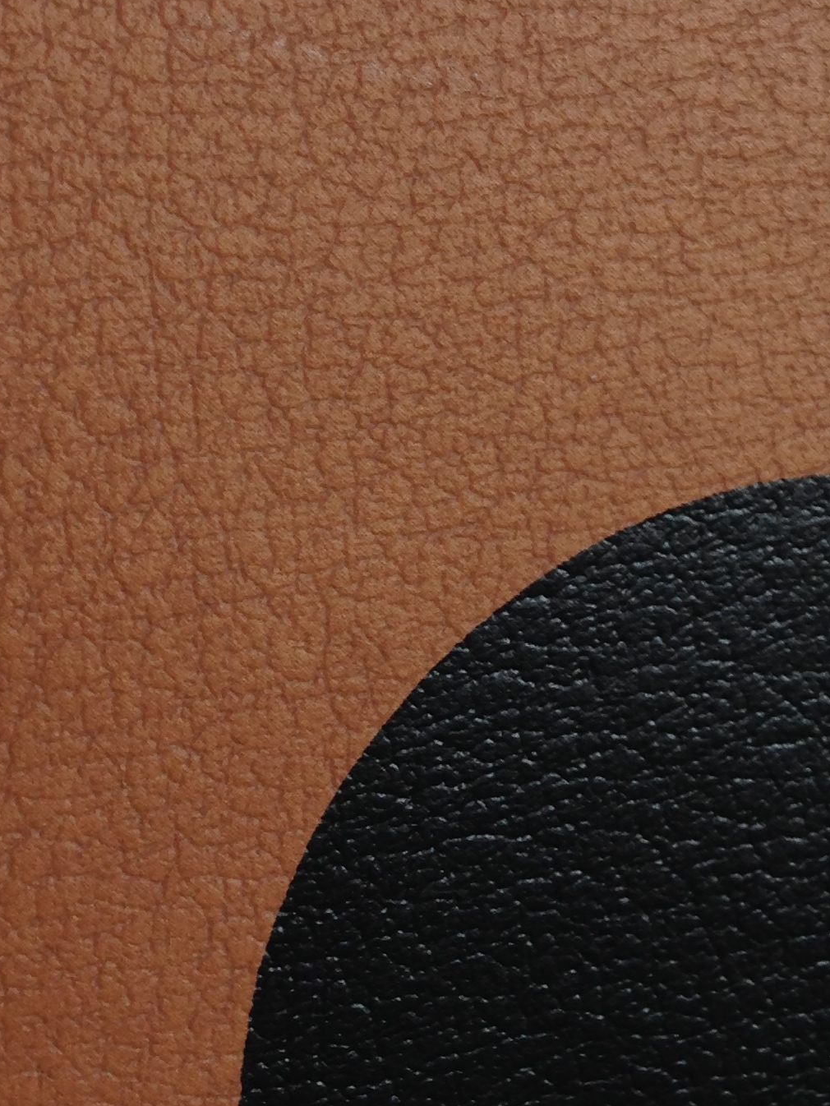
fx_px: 2557
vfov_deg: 23.7
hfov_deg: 18.4
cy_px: 94
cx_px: 590
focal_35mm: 80
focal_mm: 4.12
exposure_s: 1/148
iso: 50
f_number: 2.4
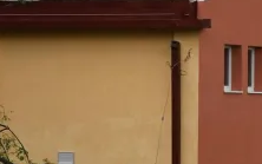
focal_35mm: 325
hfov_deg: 6.4
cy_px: 56
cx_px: 245
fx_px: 2322
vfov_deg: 4.0
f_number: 5
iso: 1600
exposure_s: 1/500
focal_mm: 62
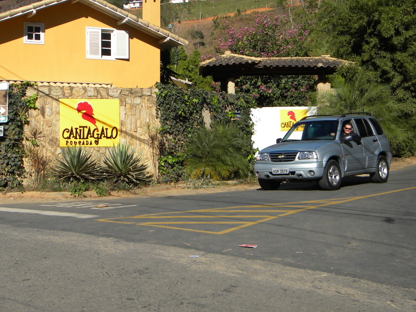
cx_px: 128
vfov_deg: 25.2
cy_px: 128
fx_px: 697
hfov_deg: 32.9
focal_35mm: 58
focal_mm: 7.3
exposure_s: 1/275
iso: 80
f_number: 7.6
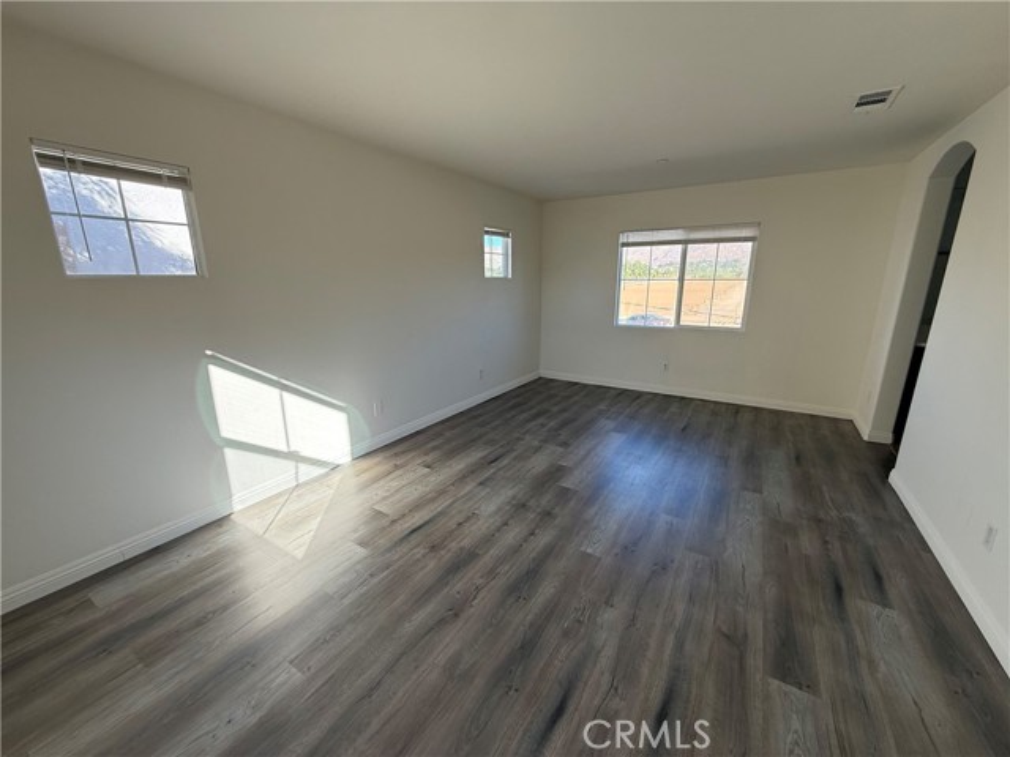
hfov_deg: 102.1
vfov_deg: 85.7
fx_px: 408
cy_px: 378
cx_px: 505
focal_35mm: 14
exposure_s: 1/212
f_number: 2.2
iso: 64
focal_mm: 2.22
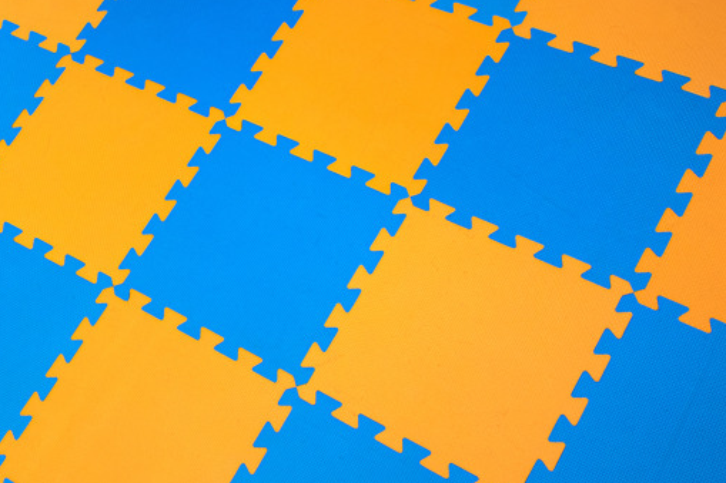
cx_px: 198
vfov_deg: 29.2
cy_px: 248
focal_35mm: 46
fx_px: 927
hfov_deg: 41.7
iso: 400
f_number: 4.5
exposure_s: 1/15
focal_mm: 20.1
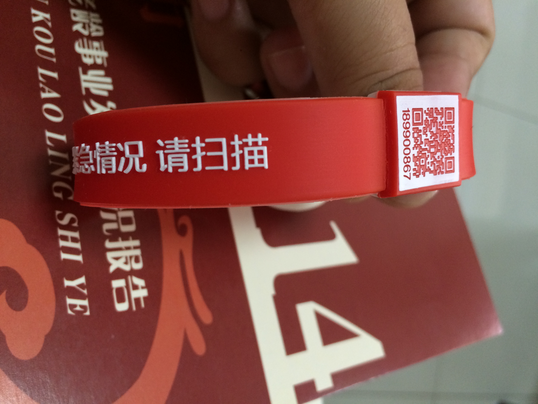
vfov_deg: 48.2
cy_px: 202
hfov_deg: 61.7
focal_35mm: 29
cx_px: 269
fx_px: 451
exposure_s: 1/33
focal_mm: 4.15
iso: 160
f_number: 2.2
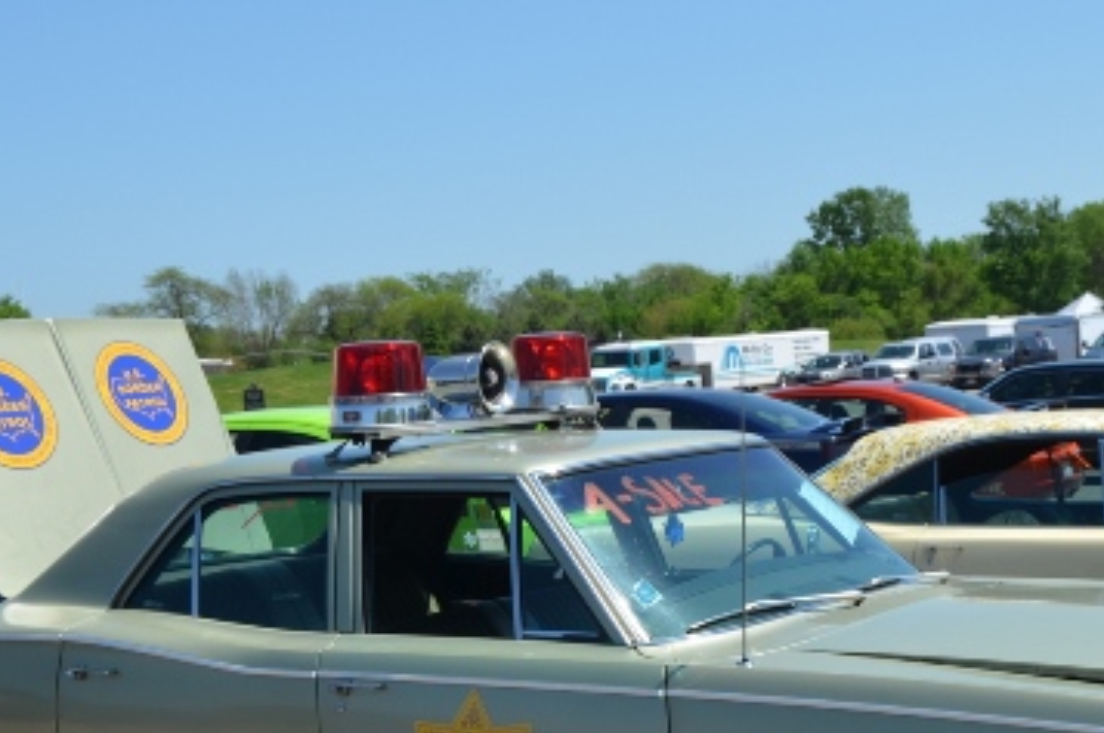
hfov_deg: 28.4
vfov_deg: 18.9
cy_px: 632
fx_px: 2174
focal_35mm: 71
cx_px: 643
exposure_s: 1/250
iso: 100
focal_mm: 26
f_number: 8
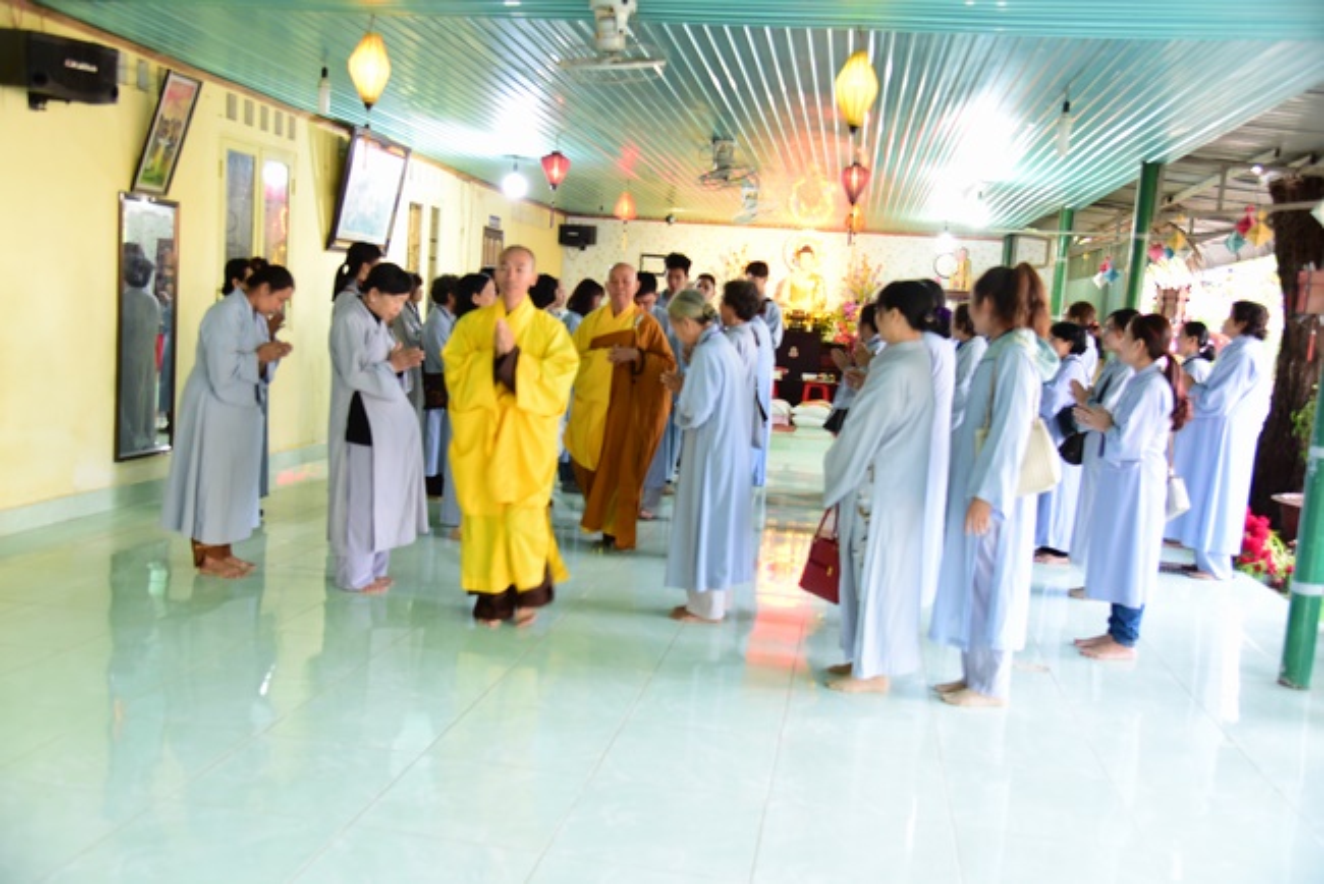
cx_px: 662
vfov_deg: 41.2
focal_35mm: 32
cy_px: 442
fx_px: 1177
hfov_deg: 58.7
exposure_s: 1/30
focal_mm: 32
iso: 1600
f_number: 4
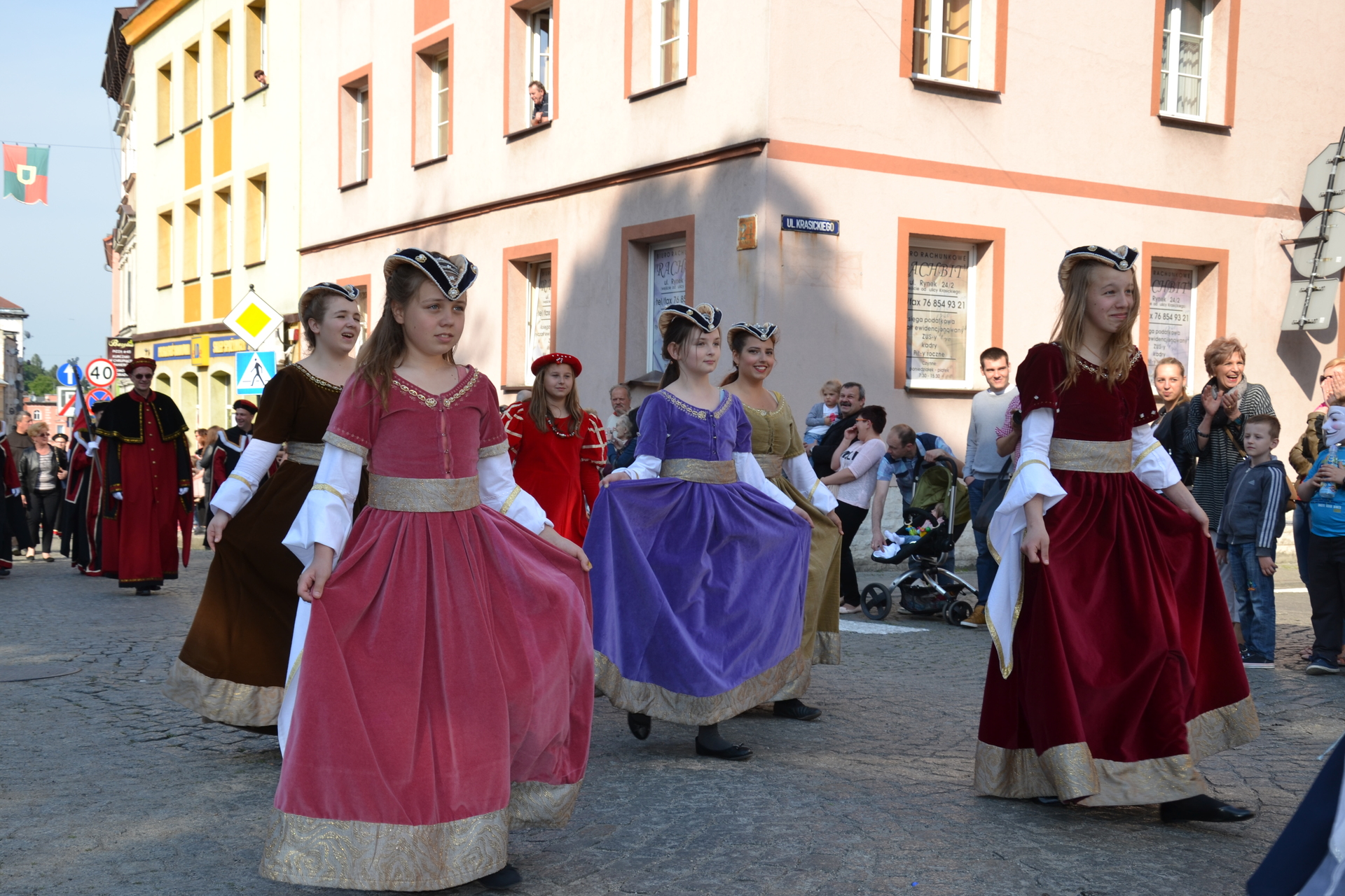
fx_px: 1457
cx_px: 672
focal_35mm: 39
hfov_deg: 49.6
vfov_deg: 34.2
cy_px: 448
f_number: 6.3
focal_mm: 26
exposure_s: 1/200
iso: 100
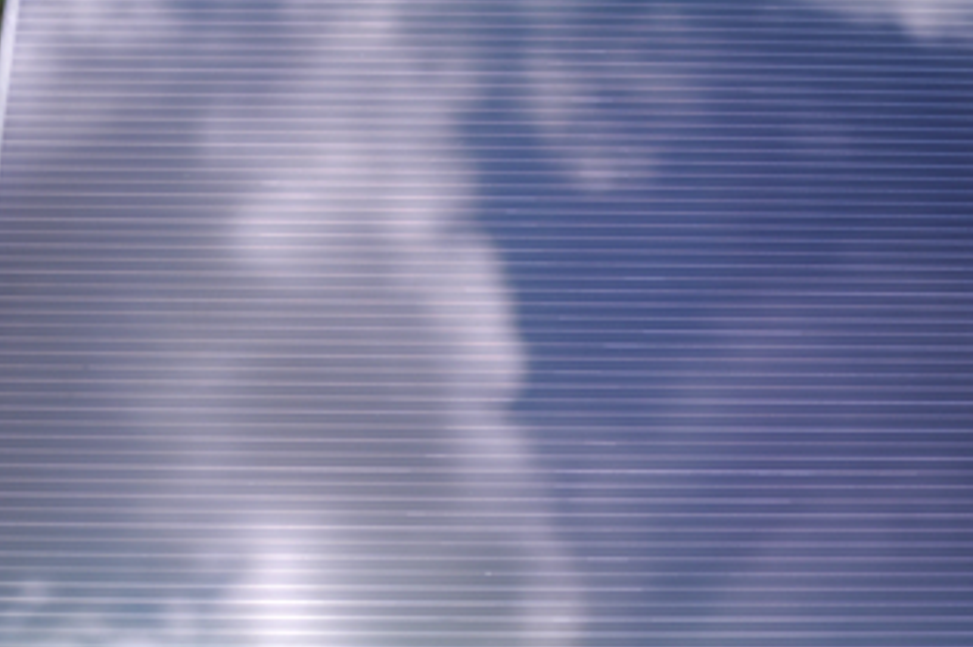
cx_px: 566
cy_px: 291
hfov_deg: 35.6
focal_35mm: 56
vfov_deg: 24.1
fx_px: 1512
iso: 200
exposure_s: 1/2000
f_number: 2
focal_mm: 35
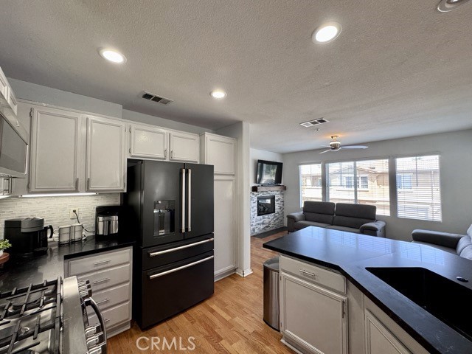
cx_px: 236
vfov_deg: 85.7
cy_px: 177
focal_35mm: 14
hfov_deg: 102.1
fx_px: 191
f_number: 2.2
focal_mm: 2.22
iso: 160
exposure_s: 1/120
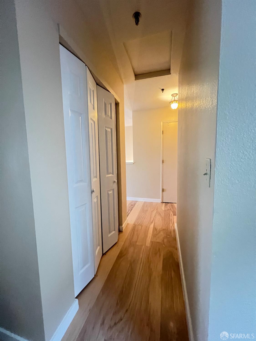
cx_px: 128
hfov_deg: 89.9
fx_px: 128
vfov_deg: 106.2
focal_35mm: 13
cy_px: 170
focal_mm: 1.57
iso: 1000
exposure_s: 1/40
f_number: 1.8
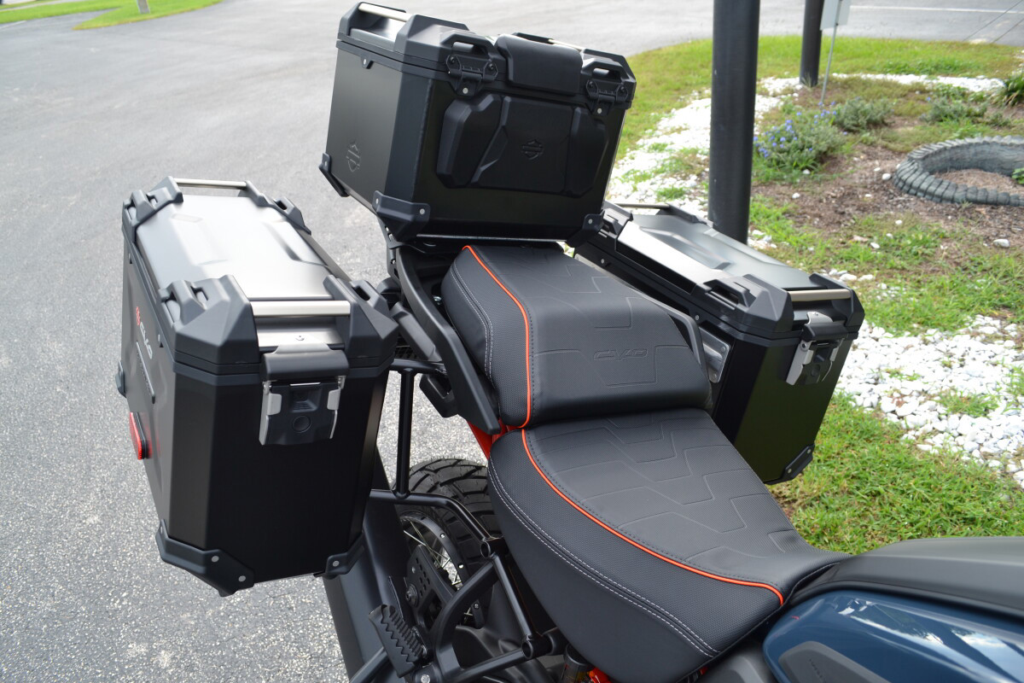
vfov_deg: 47.9
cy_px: 342
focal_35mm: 27
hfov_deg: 67.4
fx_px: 768
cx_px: 512
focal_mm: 18
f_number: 5.6
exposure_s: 1/125
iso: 140
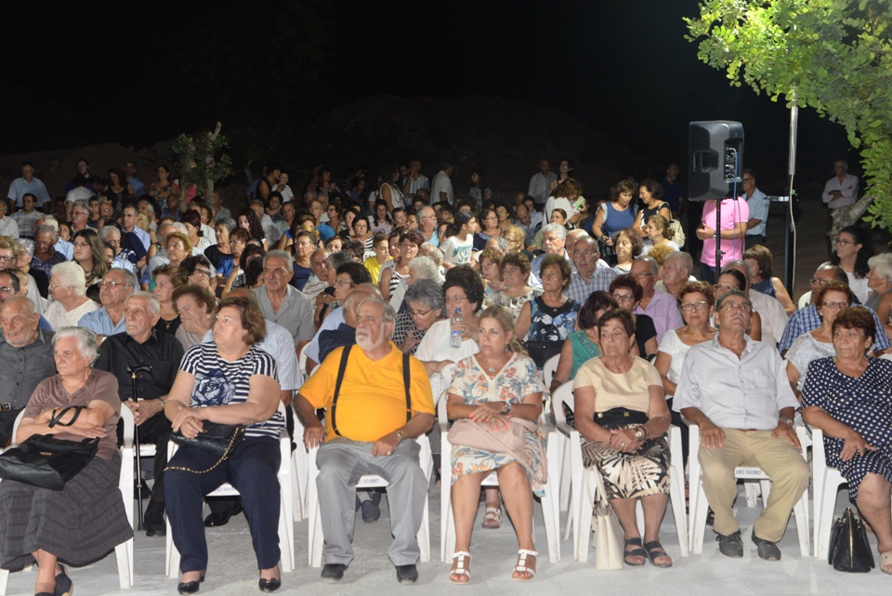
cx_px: 446
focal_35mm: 65
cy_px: 298
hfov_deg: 30.9
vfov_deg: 20.9
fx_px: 1611
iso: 3200
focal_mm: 65
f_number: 9
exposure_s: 1/40
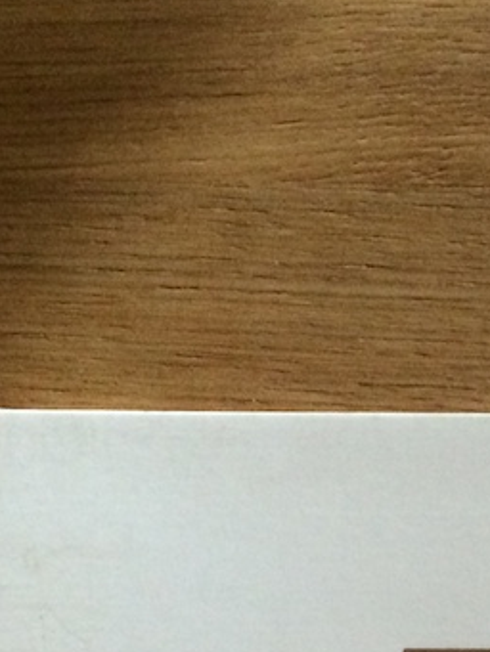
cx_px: 547
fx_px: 1698
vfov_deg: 19.7
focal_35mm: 90
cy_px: 893
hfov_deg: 15.9
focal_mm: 4.12
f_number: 2.2
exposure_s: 1/17
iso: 320
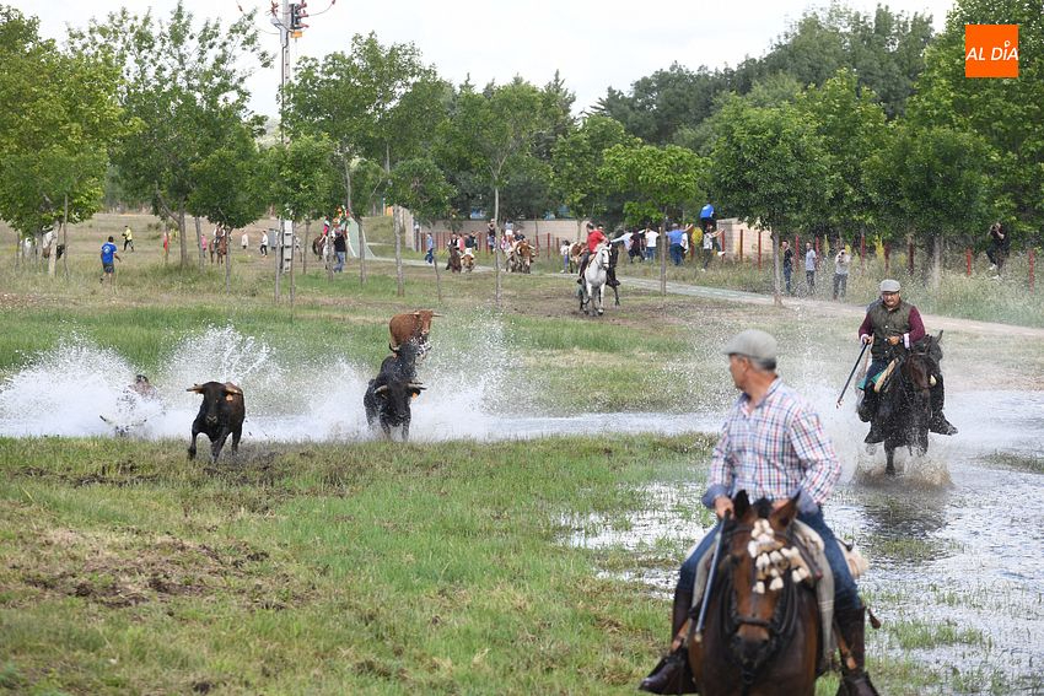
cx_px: 522
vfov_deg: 11.0
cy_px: 348
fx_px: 3625
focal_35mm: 125
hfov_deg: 16.4
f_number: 5
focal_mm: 125
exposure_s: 1/400
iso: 250
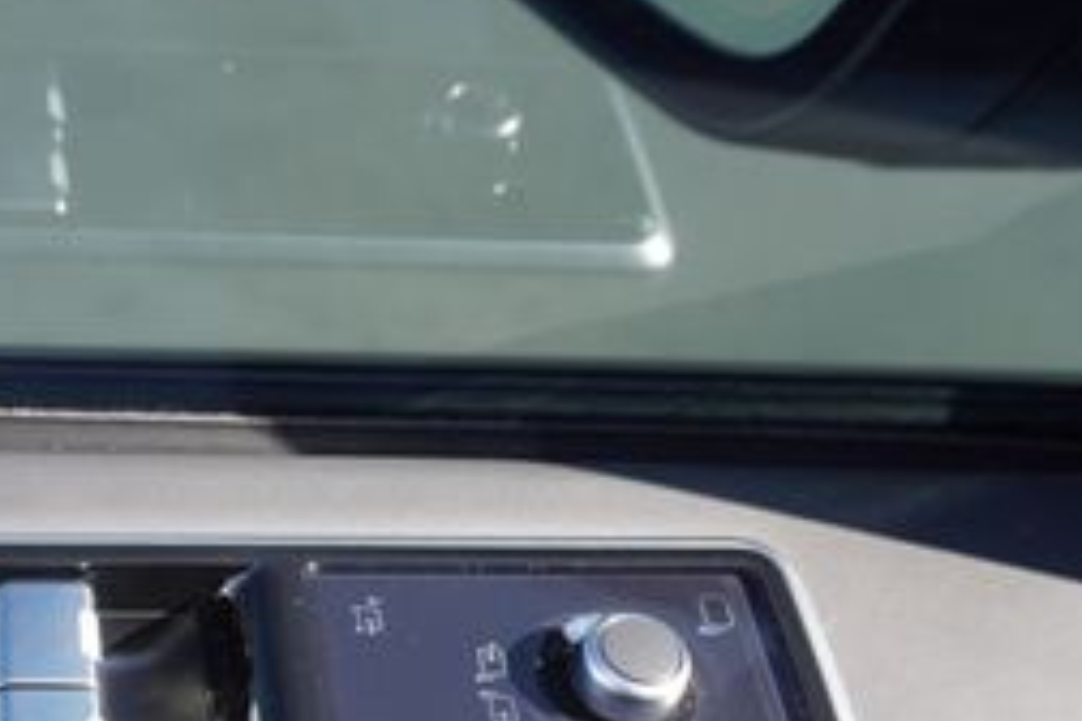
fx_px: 1833
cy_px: 717
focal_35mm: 61
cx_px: 82
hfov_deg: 31.2
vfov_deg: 21.5
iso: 100
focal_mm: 16
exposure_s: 1/80
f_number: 4.5
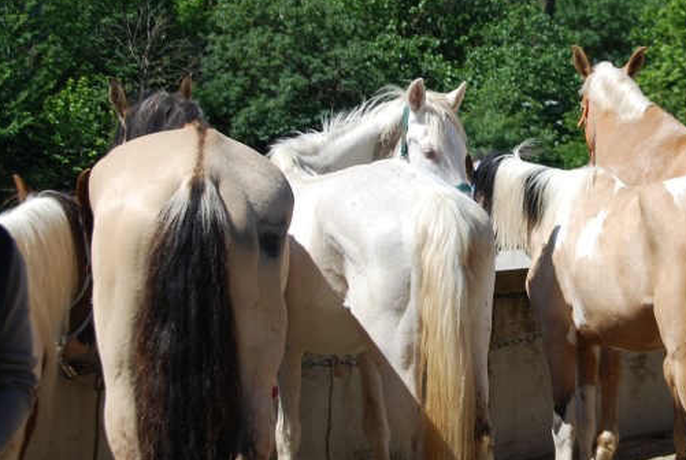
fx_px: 2043
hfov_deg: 18.9
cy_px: 194
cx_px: 540
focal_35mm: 107
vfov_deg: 12.8
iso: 100
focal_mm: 40
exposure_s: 1/250
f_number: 8
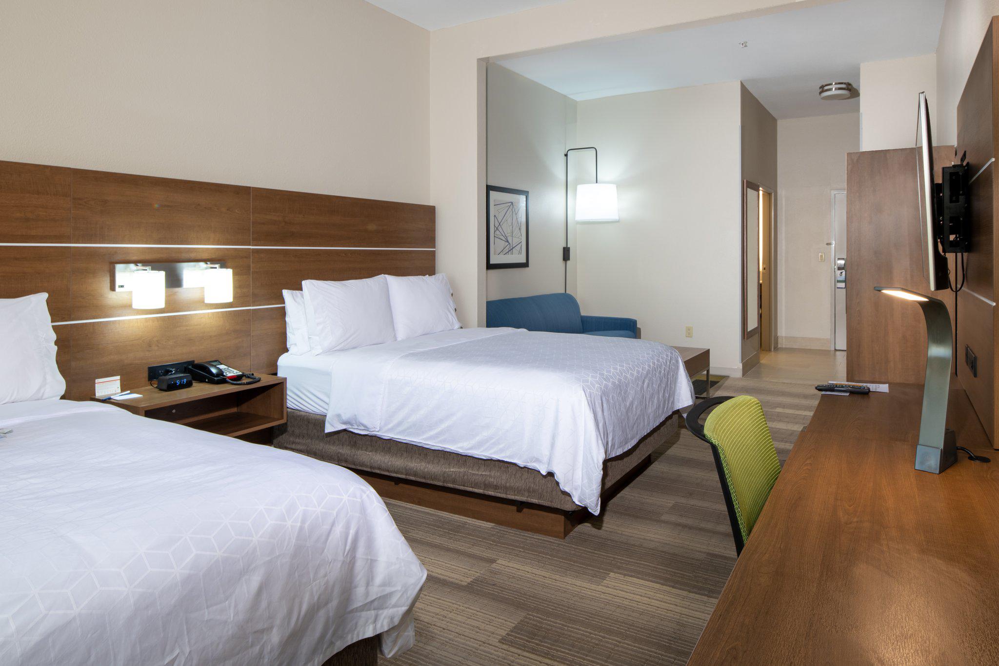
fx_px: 527
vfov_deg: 64.5
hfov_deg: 86.9
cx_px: 500
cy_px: 333
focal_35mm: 19
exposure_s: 1/3
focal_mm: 19
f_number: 13
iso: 200
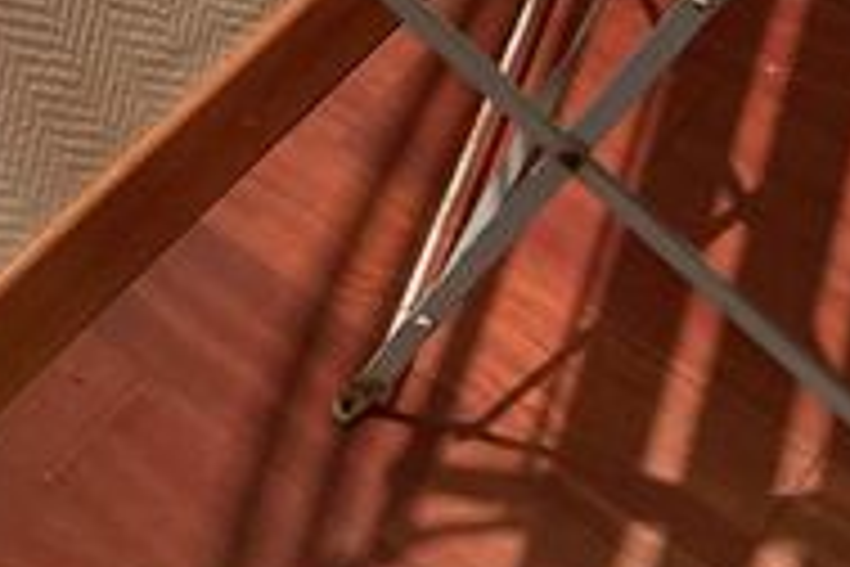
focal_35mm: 102
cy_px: -522
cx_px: 872
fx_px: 2408
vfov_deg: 12.1
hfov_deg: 19.4
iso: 160
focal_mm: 3
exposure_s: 1/50
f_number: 1.8
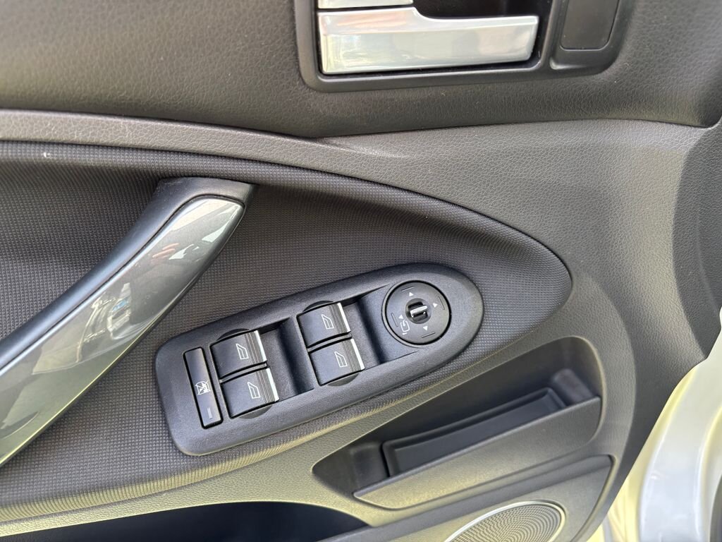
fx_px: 542
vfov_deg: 53.1
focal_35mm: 26
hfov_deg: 67.3
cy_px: 271
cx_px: 361
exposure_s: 1/243
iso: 125
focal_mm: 5.96
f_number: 1.6
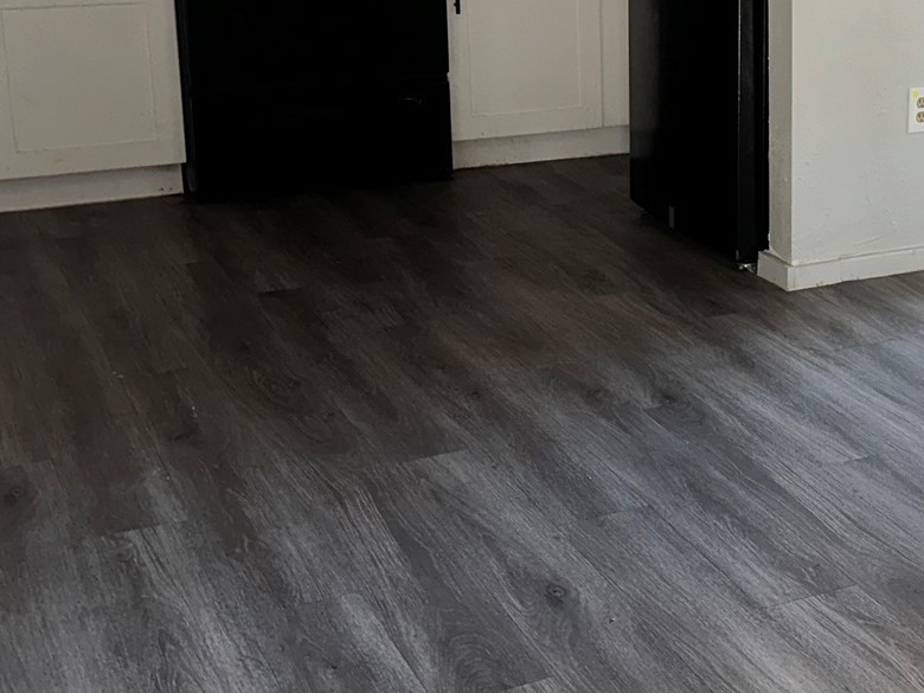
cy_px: 206
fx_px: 1682
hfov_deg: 28.8
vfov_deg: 23.1
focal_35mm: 63
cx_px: 919
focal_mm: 6.86
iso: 100
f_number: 1.78
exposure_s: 1/17
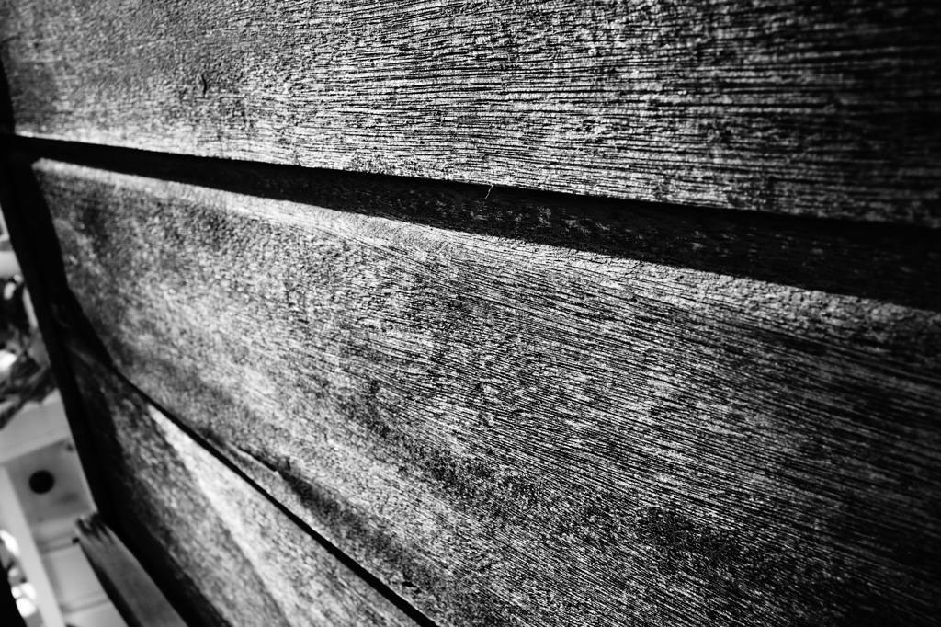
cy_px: 314
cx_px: 470
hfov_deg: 65.5
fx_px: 732
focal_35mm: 28
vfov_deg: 46.4
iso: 125
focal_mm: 10.4
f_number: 5.6
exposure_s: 1/200
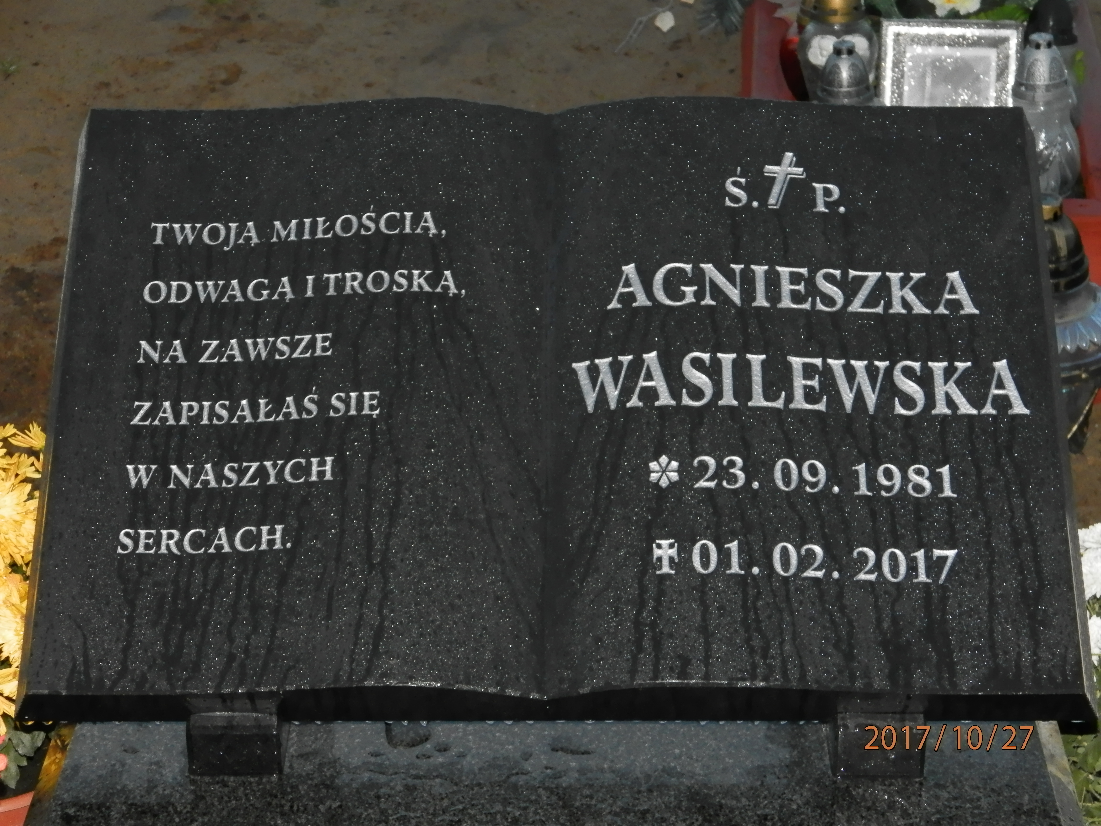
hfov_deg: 23.8
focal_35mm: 82
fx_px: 2608
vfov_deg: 18.0
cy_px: 413
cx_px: 550
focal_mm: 14.6
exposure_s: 1/160
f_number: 4.2
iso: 400
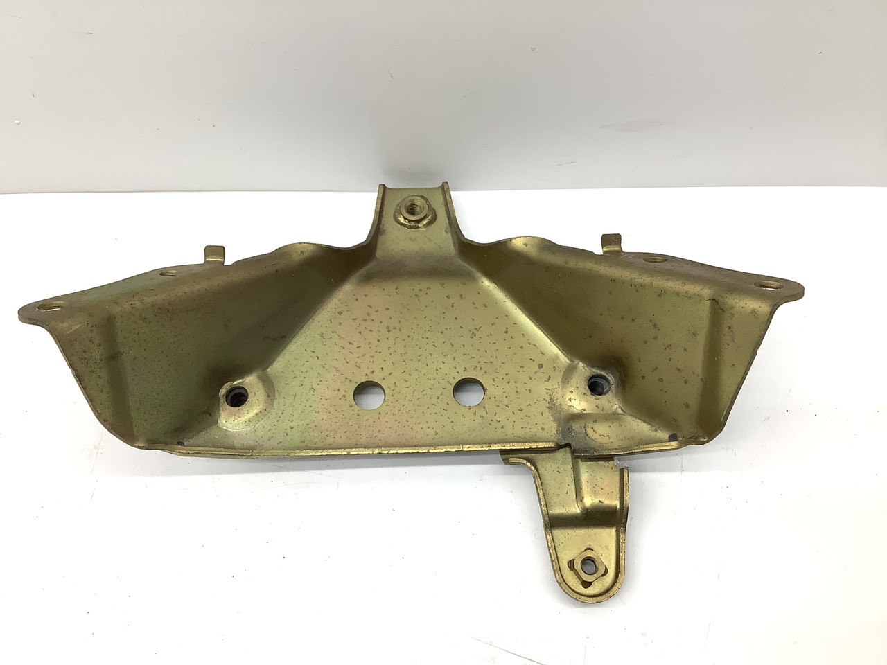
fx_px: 794
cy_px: 332
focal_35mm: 31
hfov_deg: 58.4
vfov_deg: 45.4
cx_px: 444
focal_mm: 3.3
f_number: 2.4
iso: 50
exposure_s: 1/100
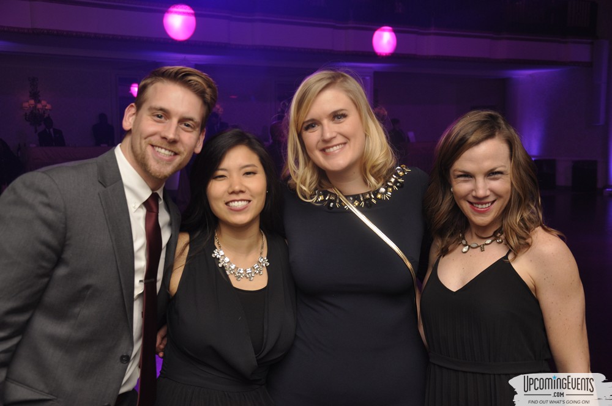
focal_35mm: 51
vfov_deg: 26.4
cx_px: 306
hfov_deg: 38.9
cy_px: 203
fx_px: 866
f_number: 5
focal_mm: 34
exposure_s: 1/60
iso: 400
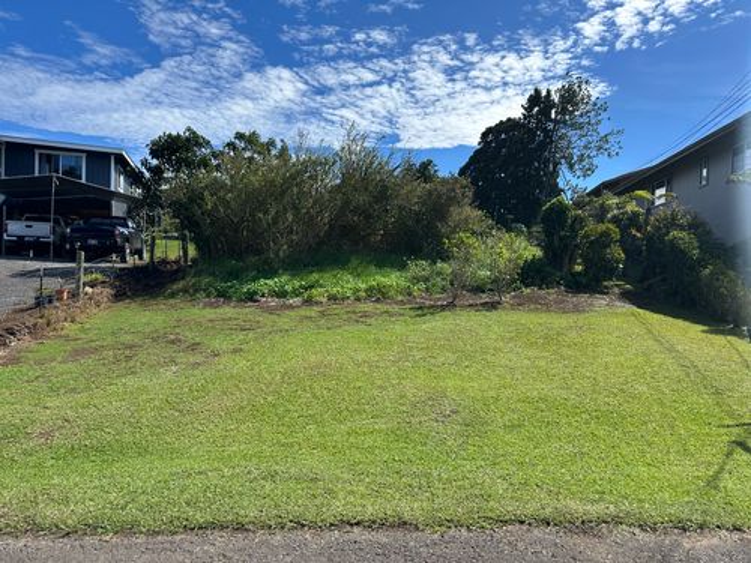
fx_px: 521
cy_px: 282
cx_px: 376
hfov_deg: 71.6
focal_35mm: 24
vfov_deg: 56.8
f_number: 1.78
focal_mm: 6.86
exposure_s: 1/3472
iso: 80
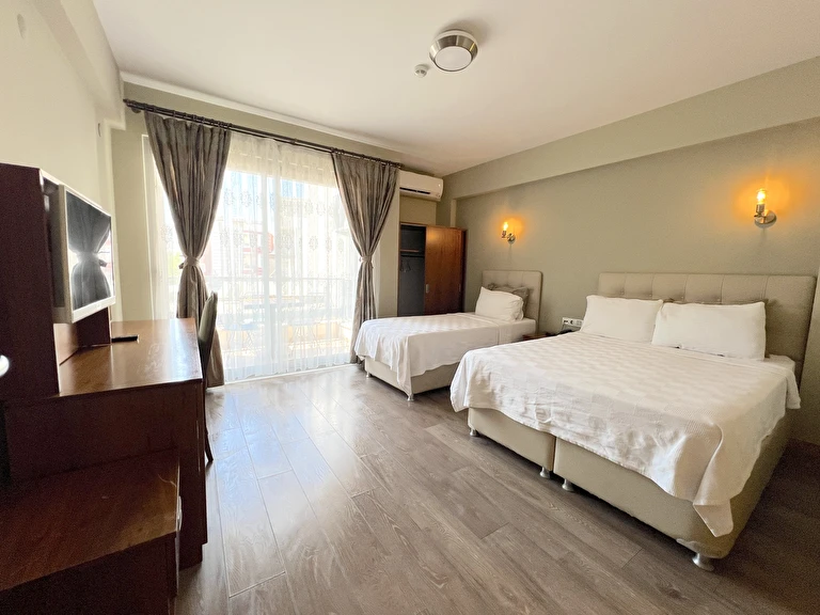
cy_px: 308
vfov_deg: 89.9
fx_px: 308
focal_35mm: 13
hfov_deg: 106.2
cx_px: 410
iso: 50
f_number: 1.8
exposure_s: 1/100
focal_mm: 1.57
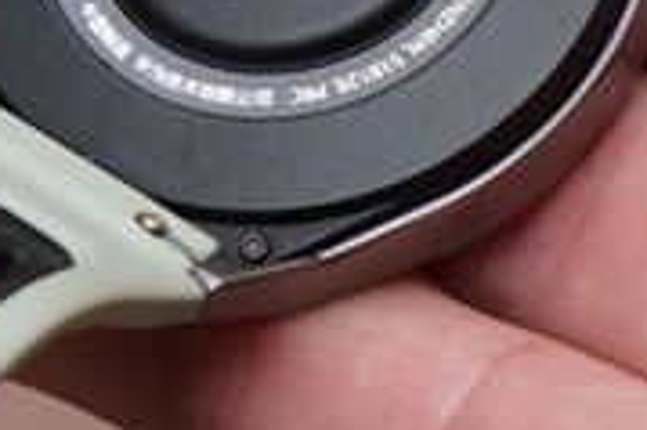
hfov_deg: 6.4
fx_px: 5818
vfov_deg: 4.2
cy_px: -4
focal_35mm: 324
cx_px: 289
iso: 100
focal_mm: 70
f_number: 5.6
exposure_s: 1/160
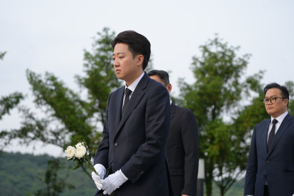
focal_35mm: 100
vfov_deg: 13.7
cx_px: 147
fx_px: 816
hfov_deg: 20.4
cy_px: 98
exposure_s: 1/250
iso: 100
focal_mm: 100
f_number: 4.5
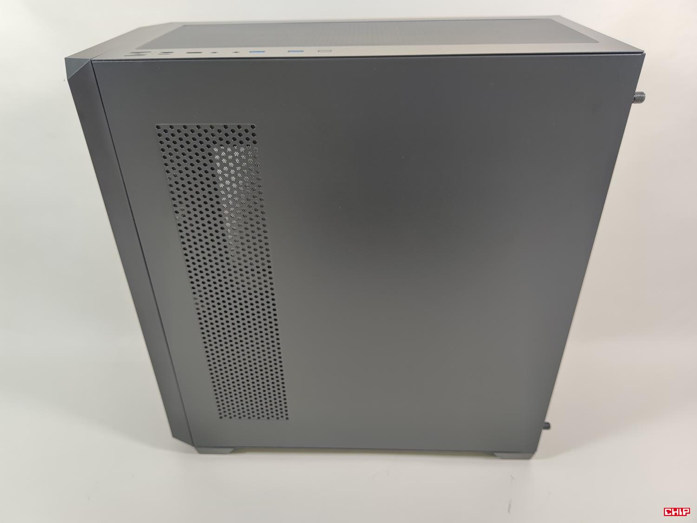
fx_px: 503
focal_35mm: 25
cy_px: 262
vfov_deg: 54.9
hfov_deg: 69.4
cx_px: 348
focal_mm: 6.78
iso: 54
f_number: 1.85
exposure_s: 1/100
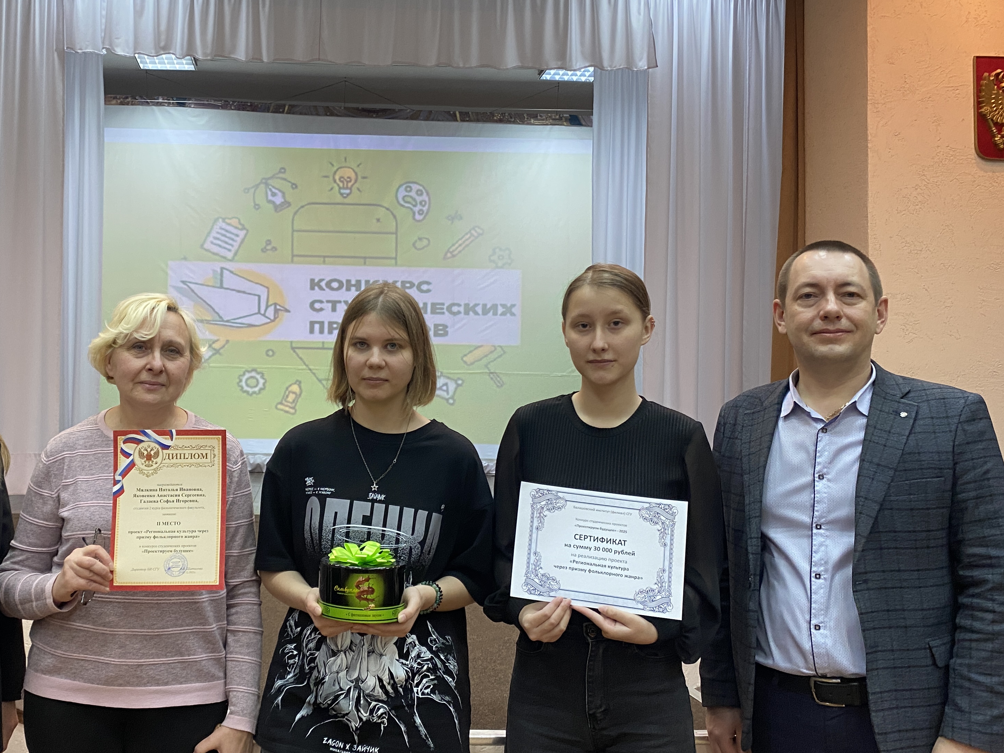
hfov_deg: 50.7
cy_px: 377
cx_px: 362
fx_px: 1044
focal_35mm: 36
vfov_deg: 39.7
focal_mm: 4.25
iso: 160
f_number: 1.8
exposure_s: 1/50
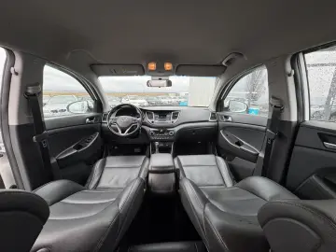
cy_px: 126
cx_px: 168
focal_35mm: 14
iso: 125
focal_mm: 2.22
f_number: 2.2
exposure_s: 1/99
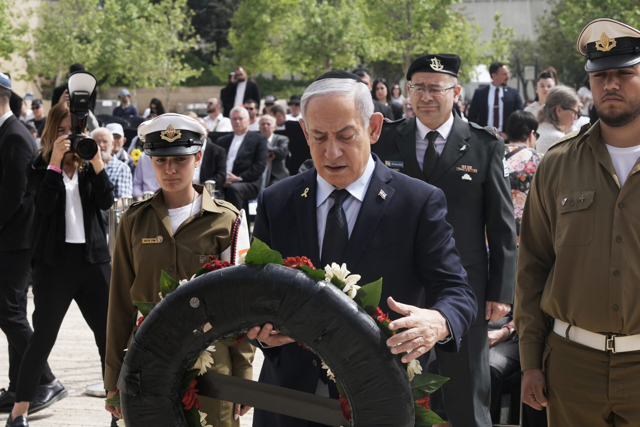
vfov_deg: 13.0
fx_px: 1867
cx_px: 320
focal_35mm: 105
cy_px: 214
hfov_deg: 19.5
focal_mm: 70
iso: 400
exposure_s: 1/800
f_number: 8
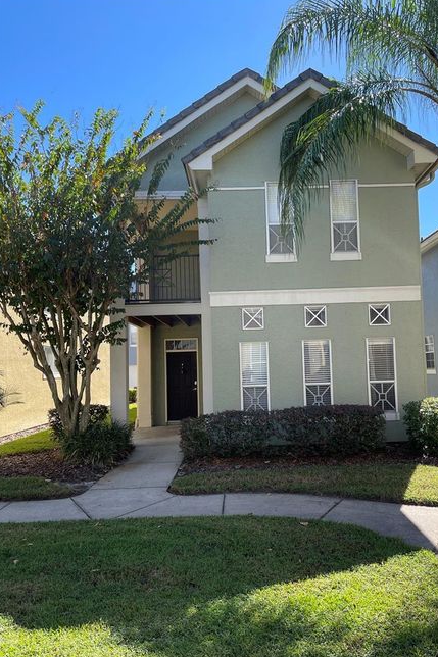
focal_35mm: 28
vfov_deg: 65.5
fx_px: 511
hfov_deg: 46.3
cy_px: 332
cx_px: 249
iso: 50
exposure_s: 1/1339
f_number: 1.6
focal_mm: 5.1
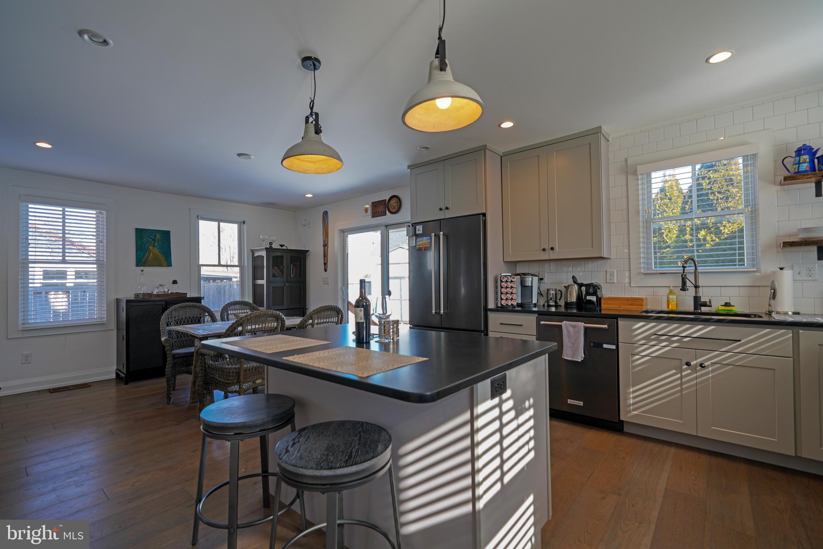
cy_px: 274
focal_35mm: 16
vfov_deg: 73.8
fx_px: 366
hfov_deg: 96.7
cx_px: 412
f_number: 4
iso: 200
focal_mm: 16
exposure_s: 1/60
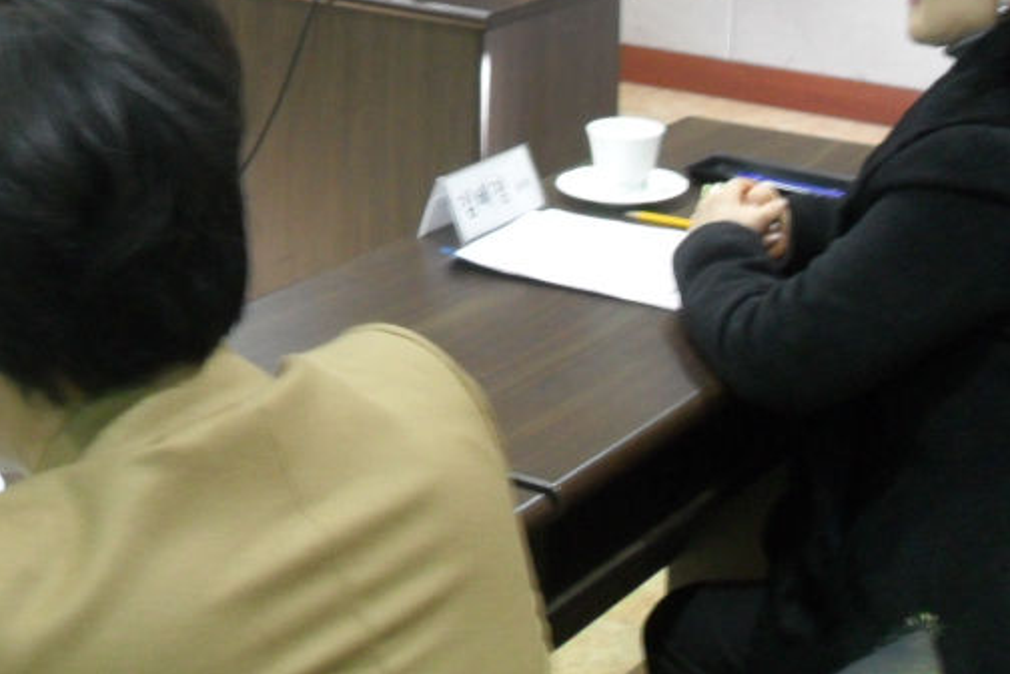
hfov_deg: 27.2
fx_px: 2076
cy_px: -78
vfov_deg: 17.7
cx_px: 353
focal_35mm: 74
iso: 200
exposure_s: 1/8
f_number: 2.8
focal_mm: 6.2
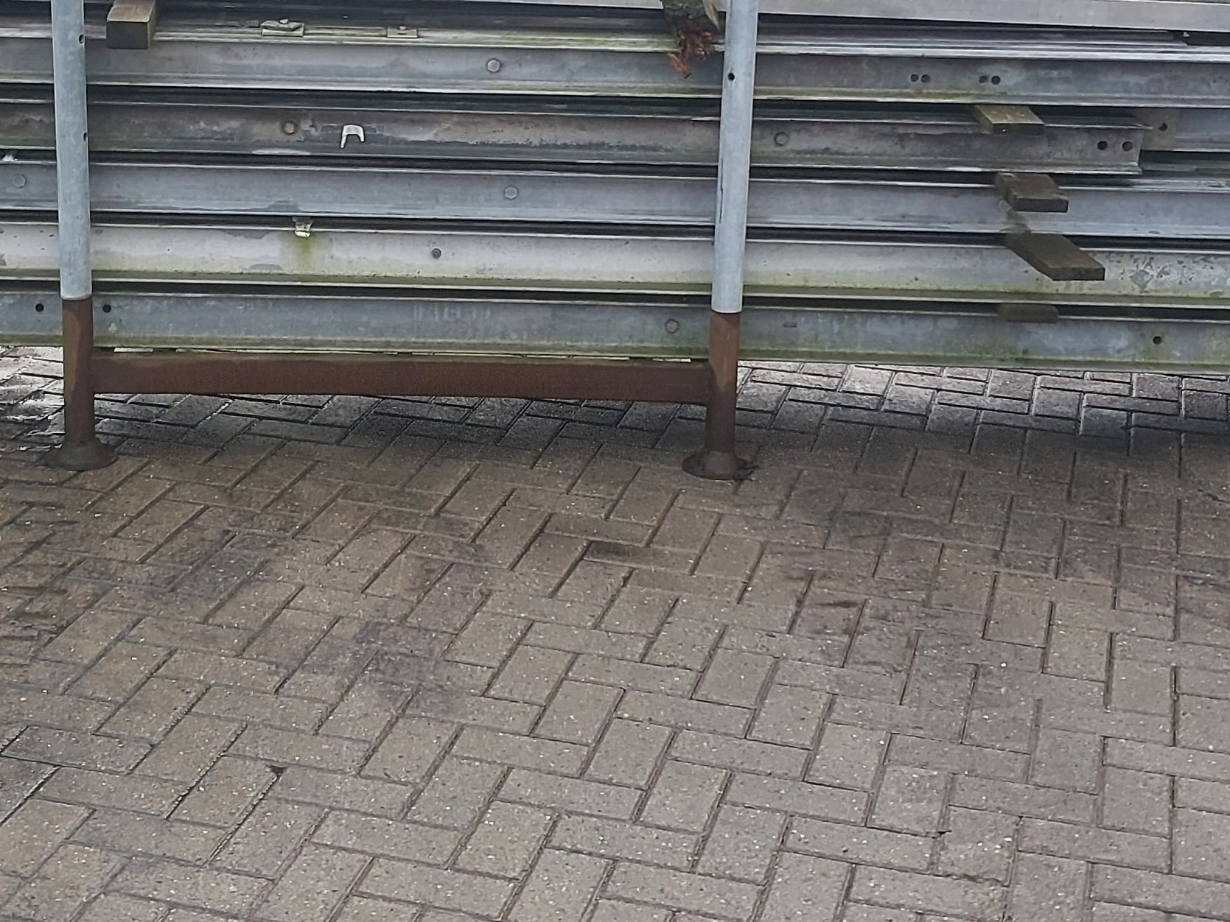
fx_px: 2345
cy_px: 152
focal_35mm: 66
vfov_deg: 21.9
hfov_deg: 29.3
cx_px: 451
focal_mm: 4
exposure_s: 1/100
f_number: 1.8
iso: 20
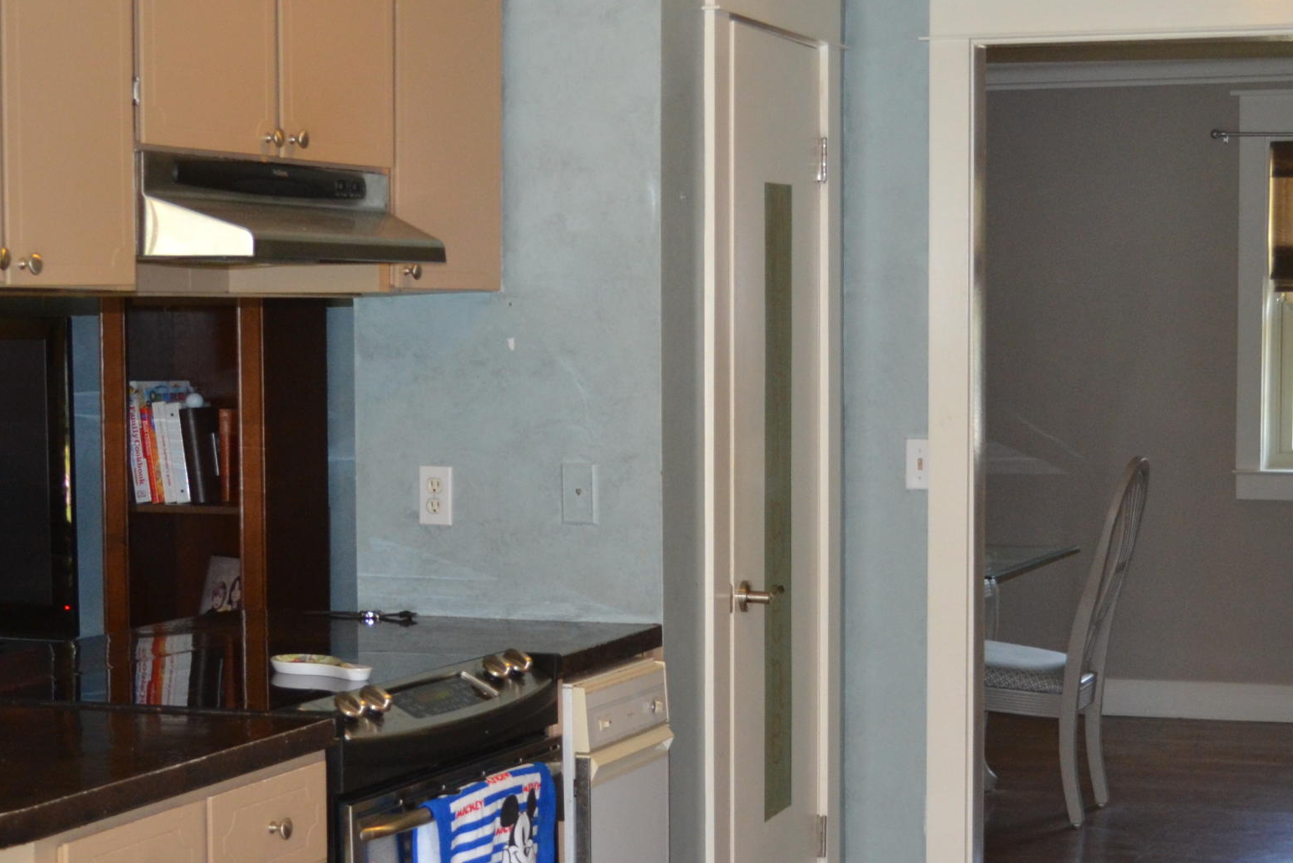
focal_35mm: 70
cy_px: 475
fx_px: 2514
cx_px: 744
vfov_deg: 19.5
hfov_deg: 28.8
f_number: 4
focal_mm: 24
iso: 900
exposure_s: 1/60
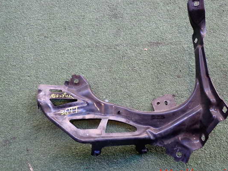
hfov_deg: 53.8
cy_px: 82
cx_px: 128
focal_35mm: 34
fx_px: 224
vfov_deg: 41.8
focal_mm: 5.4
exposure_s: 1/80
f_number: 2.3
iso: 200
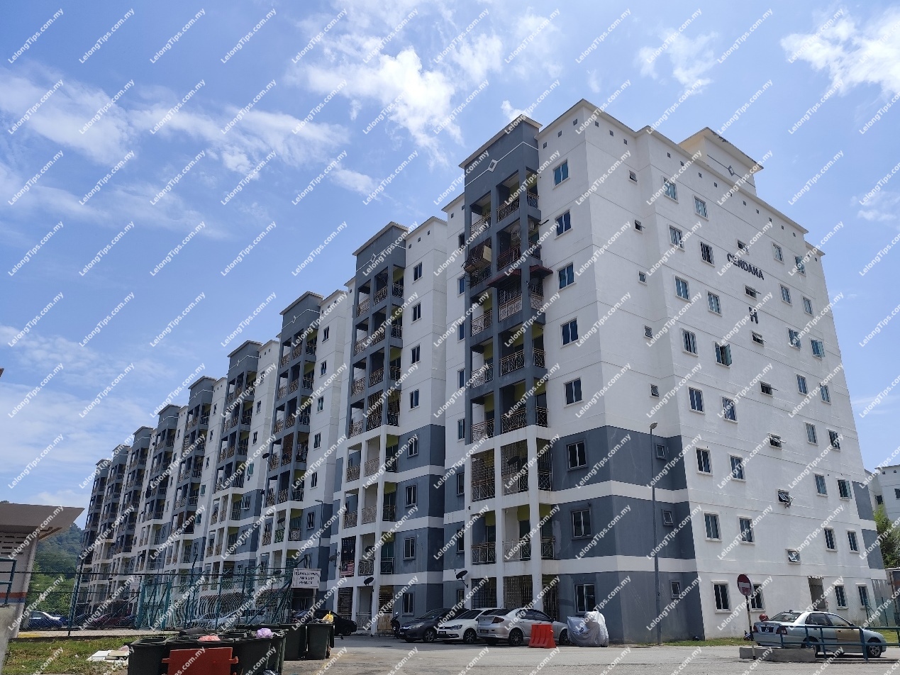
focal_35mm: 23
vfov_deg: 58.9
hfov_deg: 73.9
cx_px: 450
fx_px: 598
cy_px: 338
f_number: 1.65
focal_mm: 6.14
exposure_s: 1/1244
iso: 50
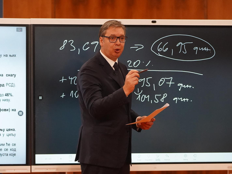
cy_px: 87
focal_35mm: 203
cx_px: 112
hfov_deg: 9.7
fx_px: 1361
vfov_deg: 7.3
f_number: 2.8
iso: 6400
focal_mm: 125
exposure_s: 1/1600
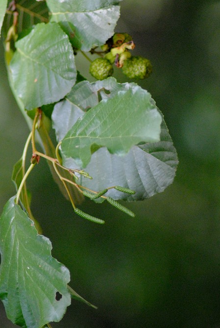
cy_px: 108
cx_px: 110
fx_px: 3824
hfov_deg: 3.3
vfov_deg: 4.9
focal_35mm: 419
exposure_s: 1/500
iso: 1600
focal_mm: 185
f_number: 4.5
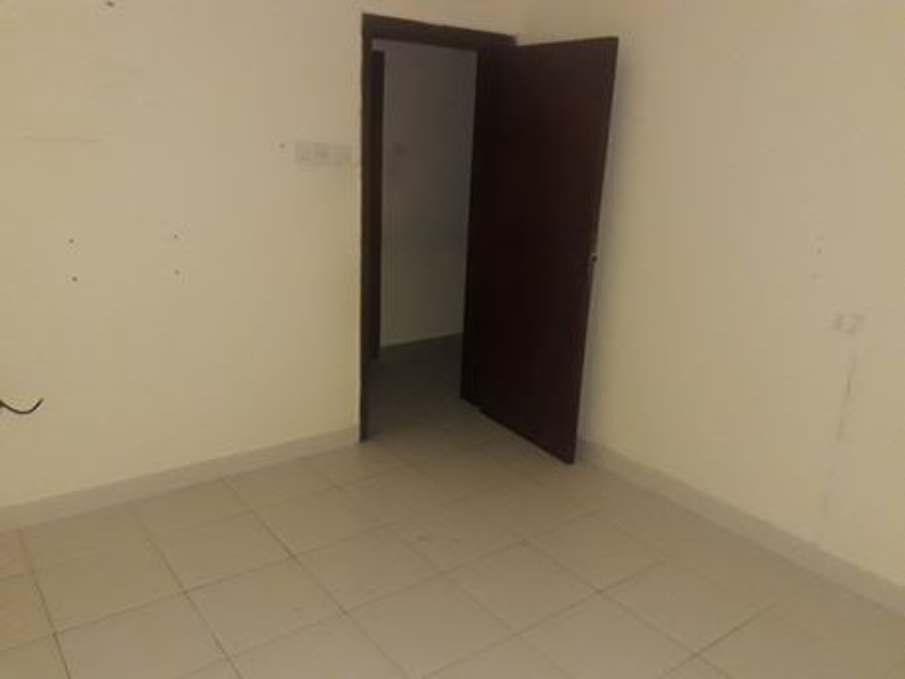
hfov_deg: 65.3
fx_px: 706
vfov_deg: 51.4
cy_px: 340
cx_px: 452
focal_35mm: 27
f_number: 1.9
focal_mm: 3.6
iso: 400
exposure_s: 1/25
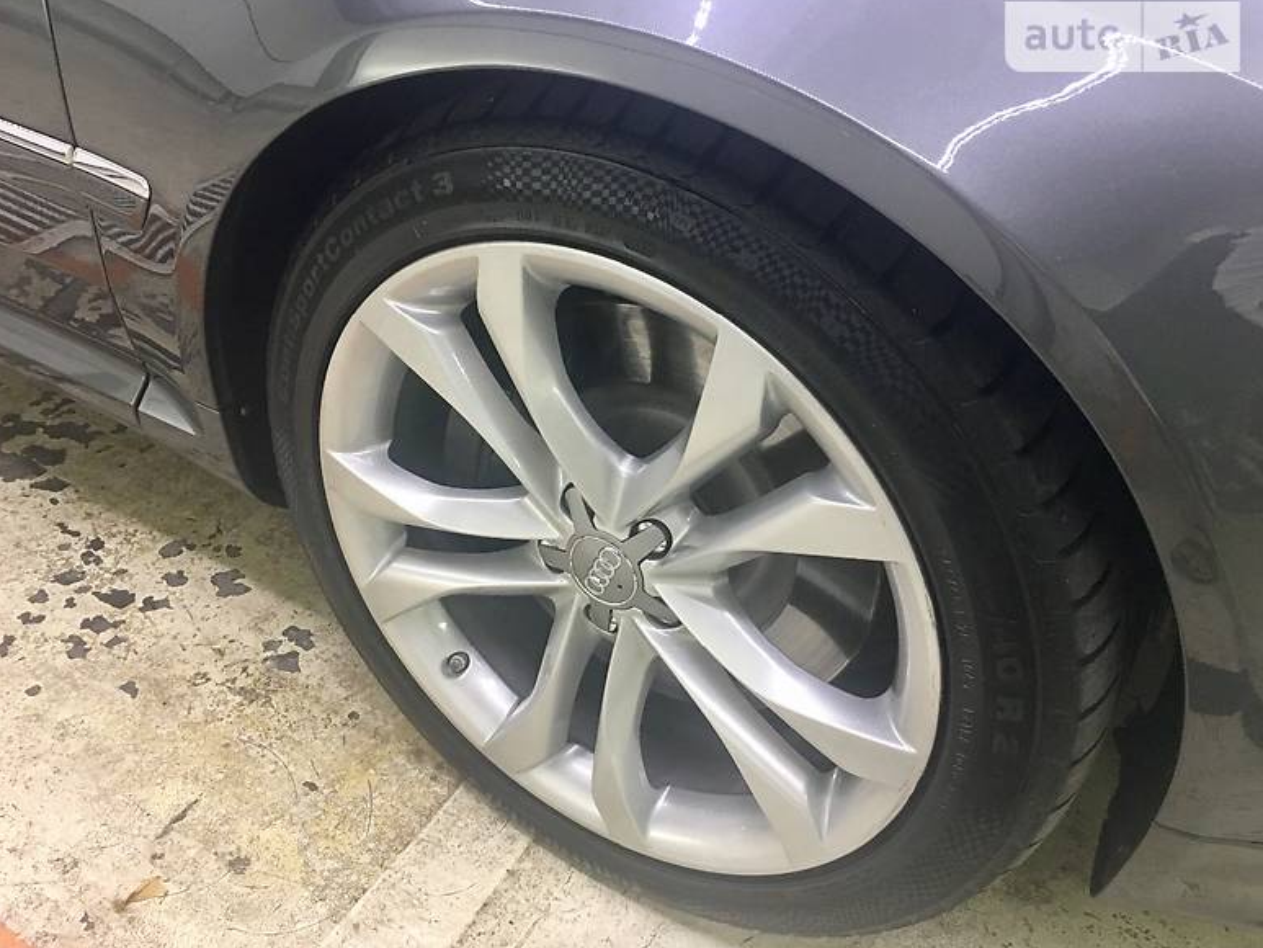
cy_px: 472
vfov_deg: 46.8
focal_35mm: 30
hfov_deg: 59.9
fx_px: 1095
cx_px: 611
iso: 100
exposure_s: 1/17
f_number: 2.2
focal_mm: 4.2
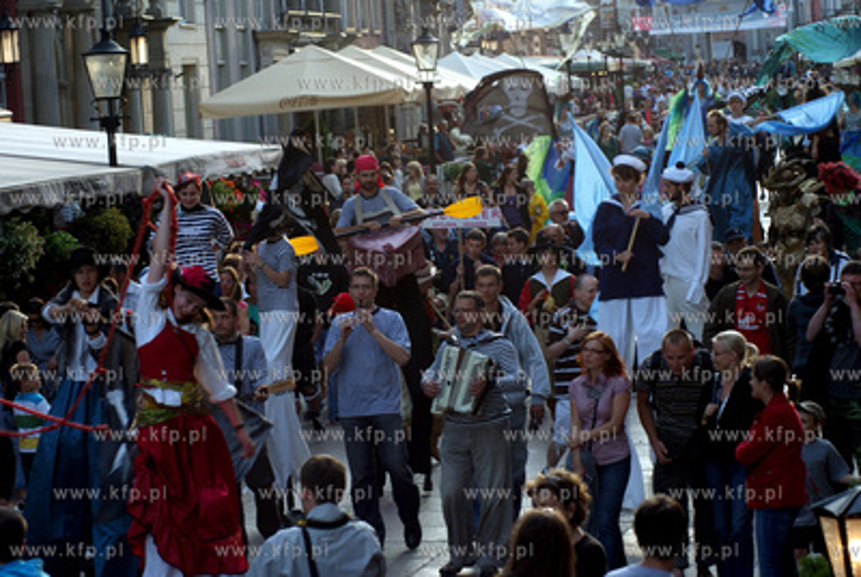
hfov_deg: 15.2
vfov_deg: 10.2
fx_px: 3233
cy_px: 288
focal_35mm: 135
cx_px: 430
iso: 200
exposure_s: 1/100
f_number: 5.6
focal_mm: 90
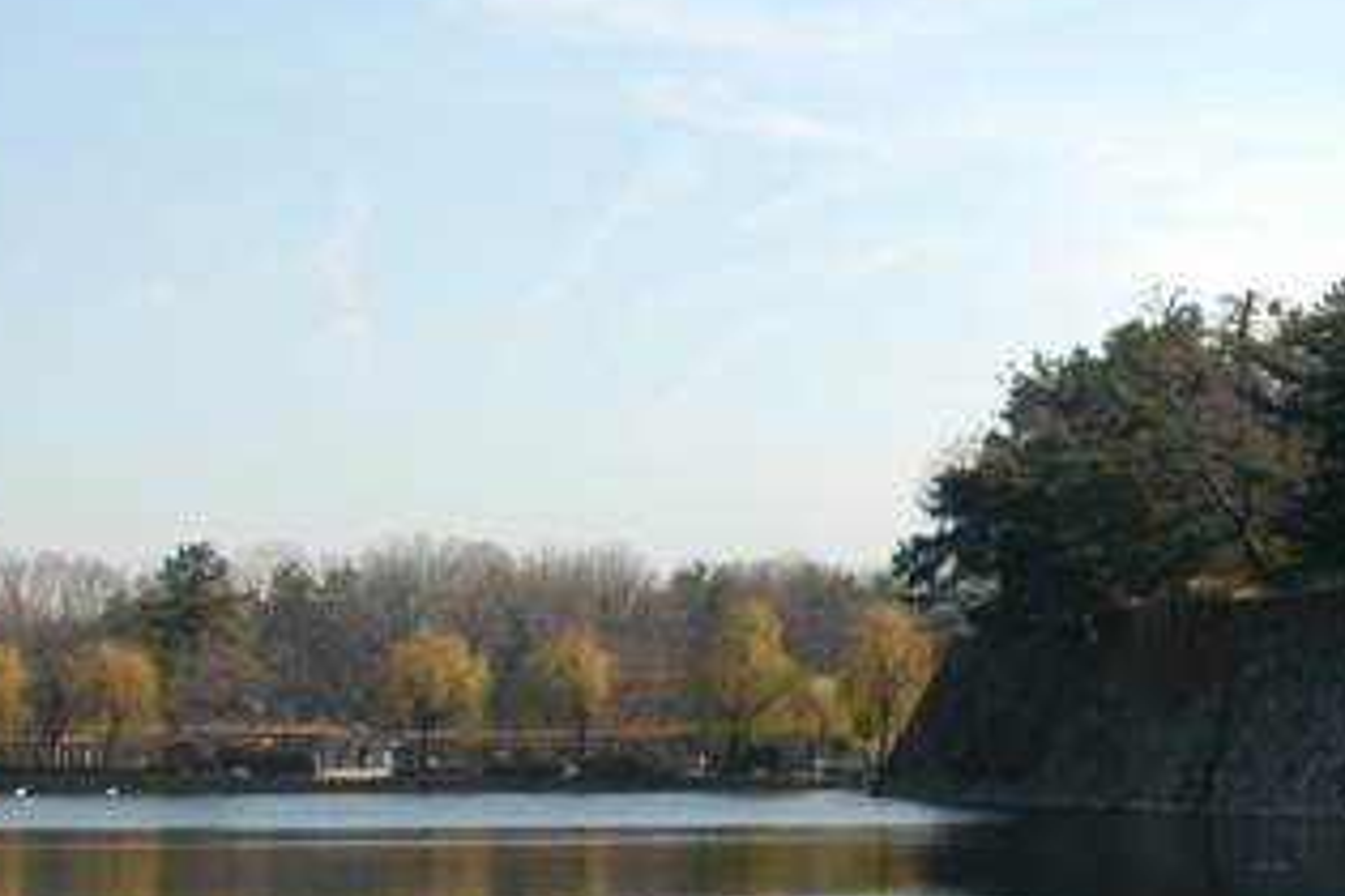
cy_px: 565
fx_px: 4371
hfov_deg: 16.2
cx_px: 1917
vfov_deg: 11.7
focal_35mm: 117
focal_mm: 24
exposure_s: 1/250
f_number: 8
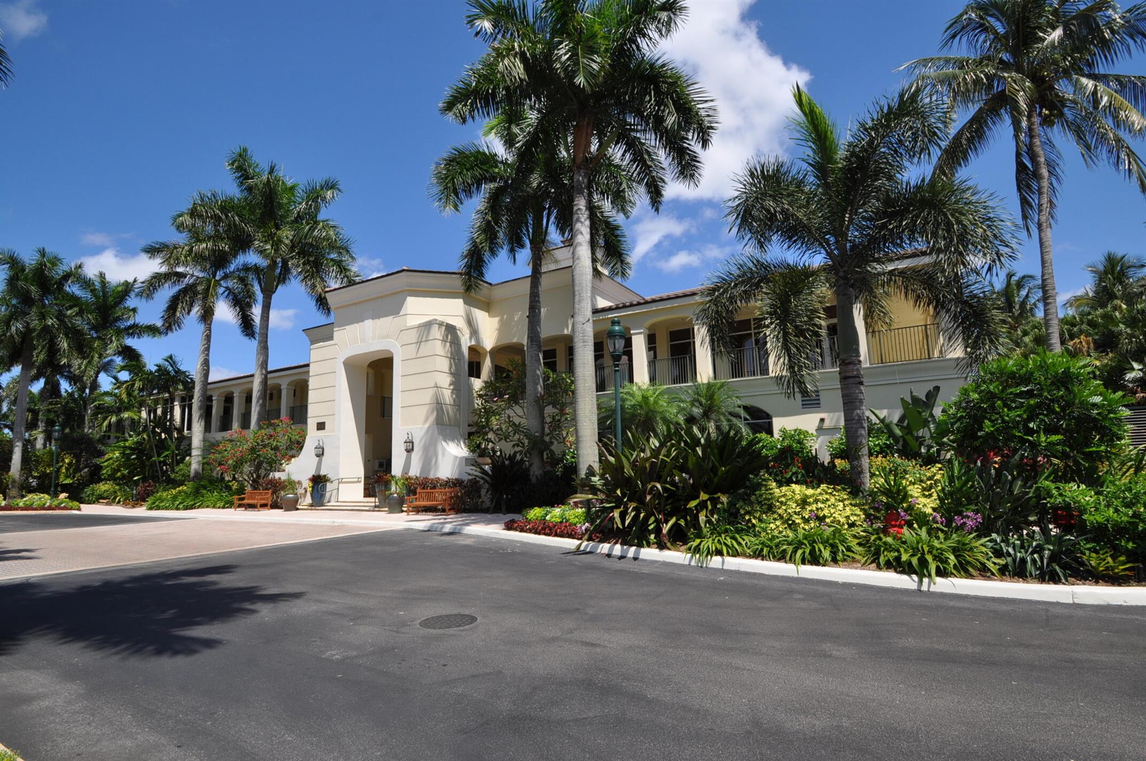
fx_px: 525
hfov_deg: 95.1
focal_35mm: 16
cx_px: 573
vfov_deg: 71.9
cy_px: 380
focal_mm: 11
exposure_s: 1/400
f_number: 10
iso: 200
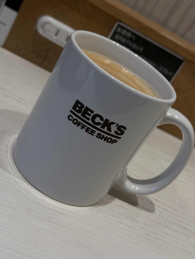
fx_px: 361
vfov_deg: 39.7
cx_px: 98
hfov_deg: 30.3
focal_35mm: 48
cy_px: 130
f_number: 1.78
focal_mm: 6.76
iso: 50
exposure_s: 1/121
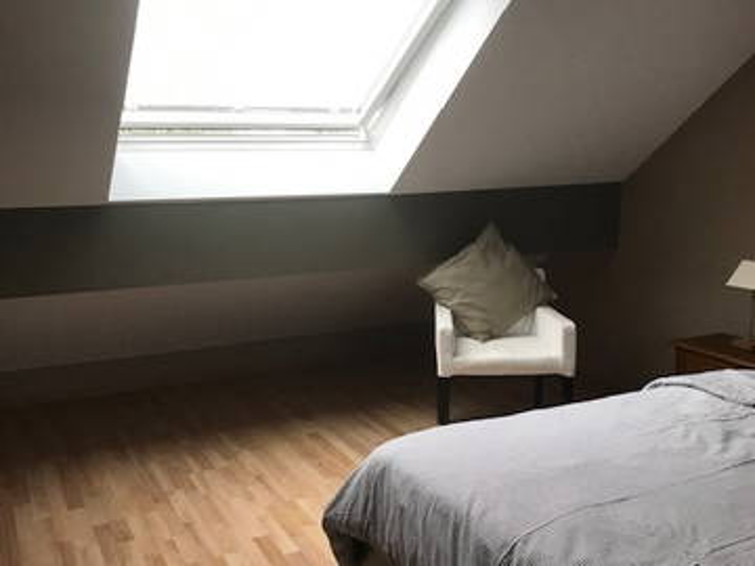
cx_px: 378
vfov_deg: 49.7
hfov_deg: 63.4
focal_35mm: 28
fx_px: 611
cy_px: 283
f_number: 1.8
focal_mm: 3.99
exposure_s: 1/33
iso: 25
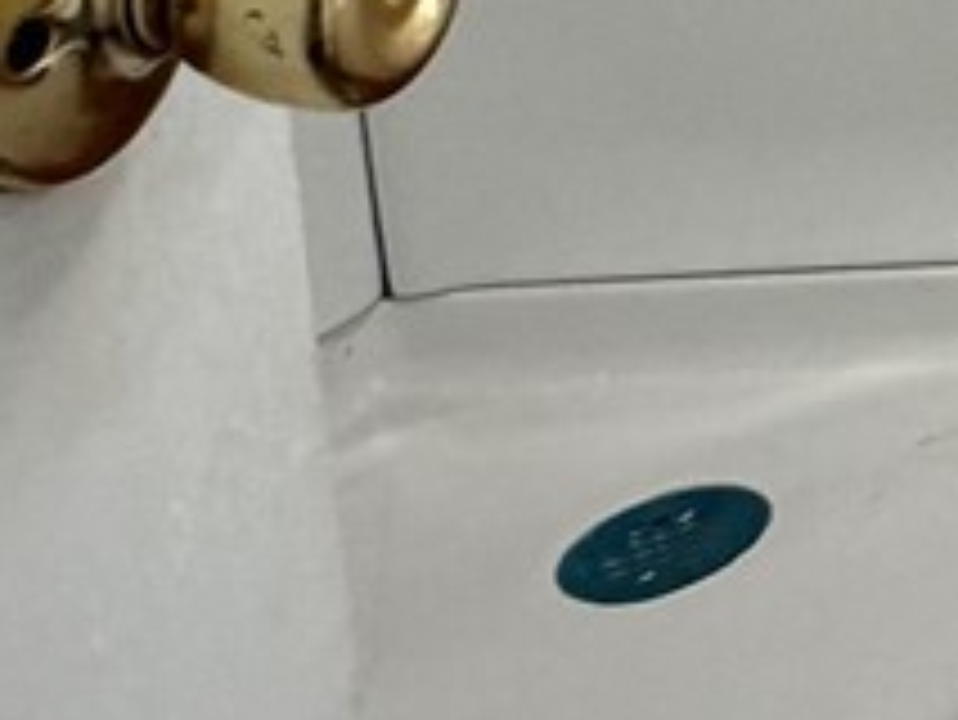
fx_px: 2908
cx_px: 2501
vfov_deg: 11.6
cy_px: -999
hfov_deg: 12.7
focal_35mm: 105
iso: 125
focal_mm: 2.22
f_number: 2.2
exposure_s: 1/120
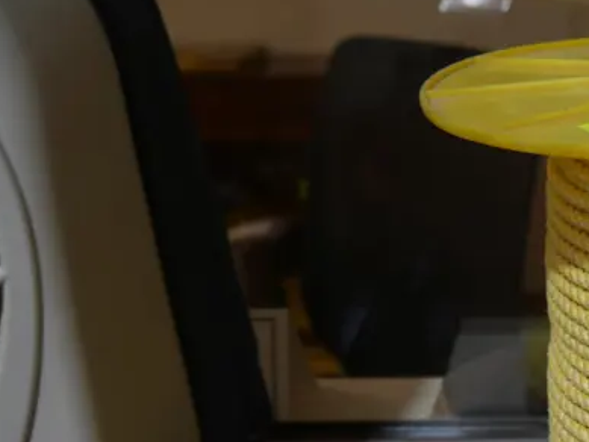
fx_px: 1345
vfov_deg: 17.8
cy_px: 517
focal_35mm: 79
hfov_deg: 22.9
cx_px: 692
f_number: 3.6
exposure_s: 1/60
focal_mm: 15
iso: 400
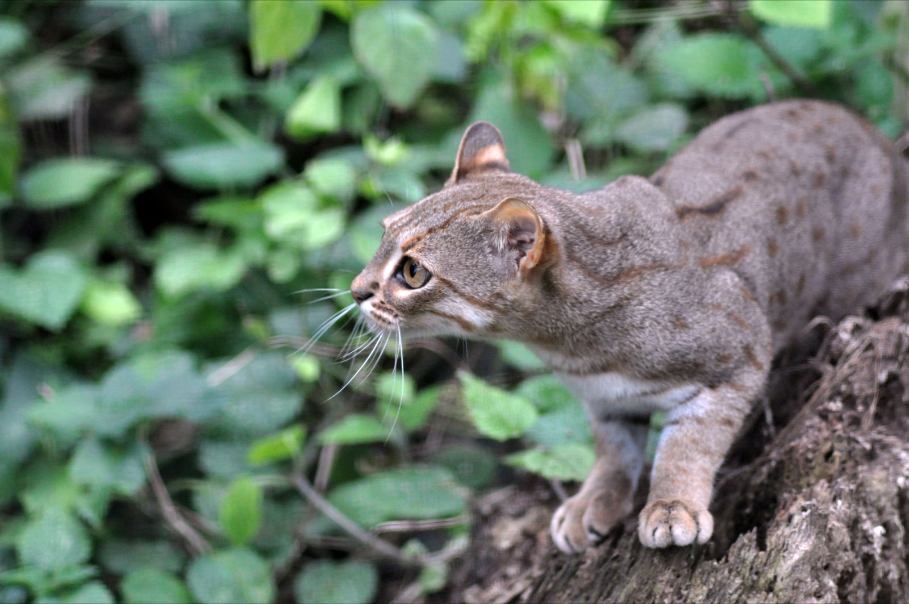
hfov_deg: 11.2
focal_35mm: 183
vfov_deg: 7.5
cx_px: 454
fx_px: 4616
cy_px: 302
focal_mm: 122
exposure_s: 1/125
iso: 1250
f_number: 4.2
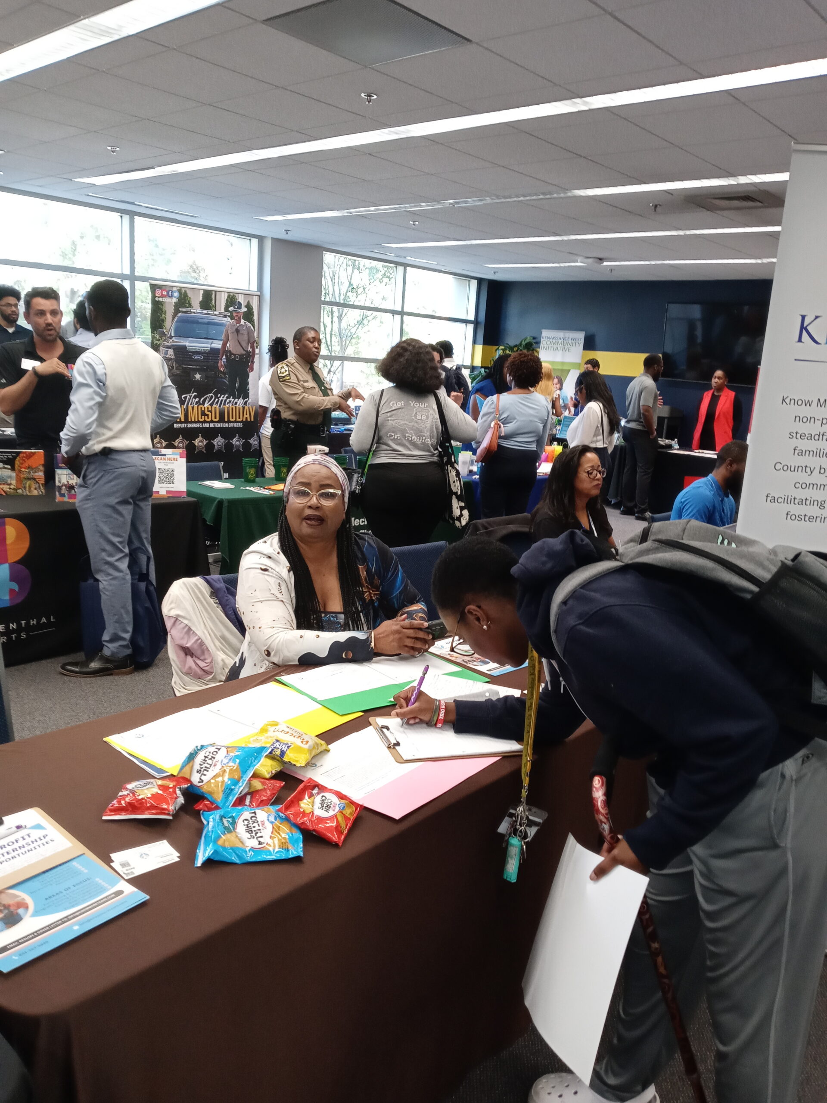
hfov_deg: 49.7
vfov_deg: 63.4
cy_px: 552
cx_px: 414
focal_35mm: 28
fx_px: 892
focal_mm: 3.61
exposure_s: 1/30
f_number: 1.8
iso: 200
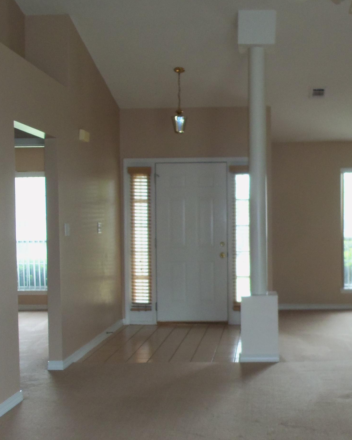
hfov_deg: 32.7
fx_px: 599
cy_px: 224
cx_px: 210
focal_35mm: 46
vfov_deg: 40.3
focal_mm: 5.2
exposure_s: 1/30
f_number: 3.4
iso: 125
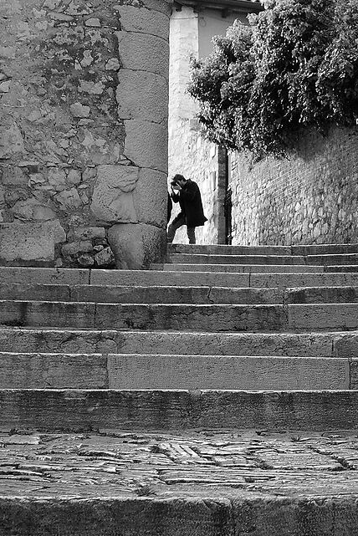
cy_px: 108
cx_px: 544
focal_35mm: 131
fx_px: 1952
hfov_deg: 10.1
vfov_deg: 15.5
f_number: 8
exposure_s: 1/40
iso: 400
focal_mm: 35
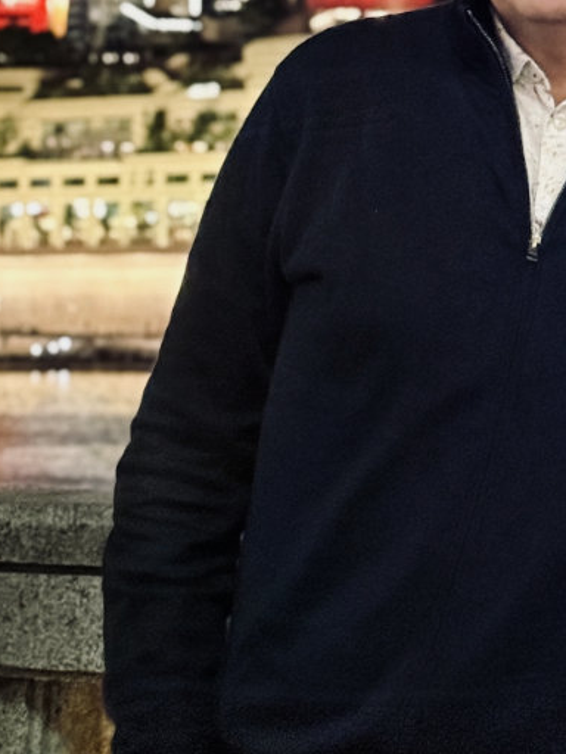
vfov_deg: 12.5
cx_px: 593
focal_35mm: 150
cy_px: -412
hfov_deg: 9.8
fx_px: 3270
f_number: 1.8
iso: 640
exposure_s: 1/25
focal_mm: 6.8
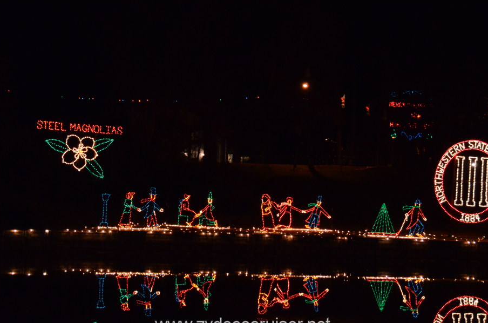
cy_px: 170
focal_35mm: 85
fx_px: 1149
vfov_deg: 16.0
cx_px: 242
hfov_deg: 24.0
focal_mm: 50
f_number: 5
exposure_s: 1/60
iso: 4000
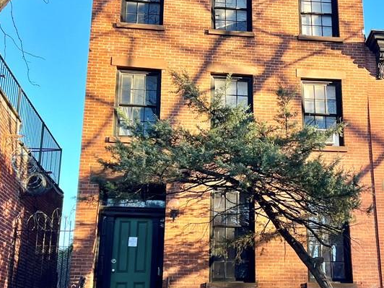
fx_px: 555
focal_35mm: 50
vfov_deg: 29.0
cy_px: 177
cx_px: 261
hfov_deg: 37.7
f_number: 1.5
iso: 50
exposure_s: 1/397
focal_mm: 5.7
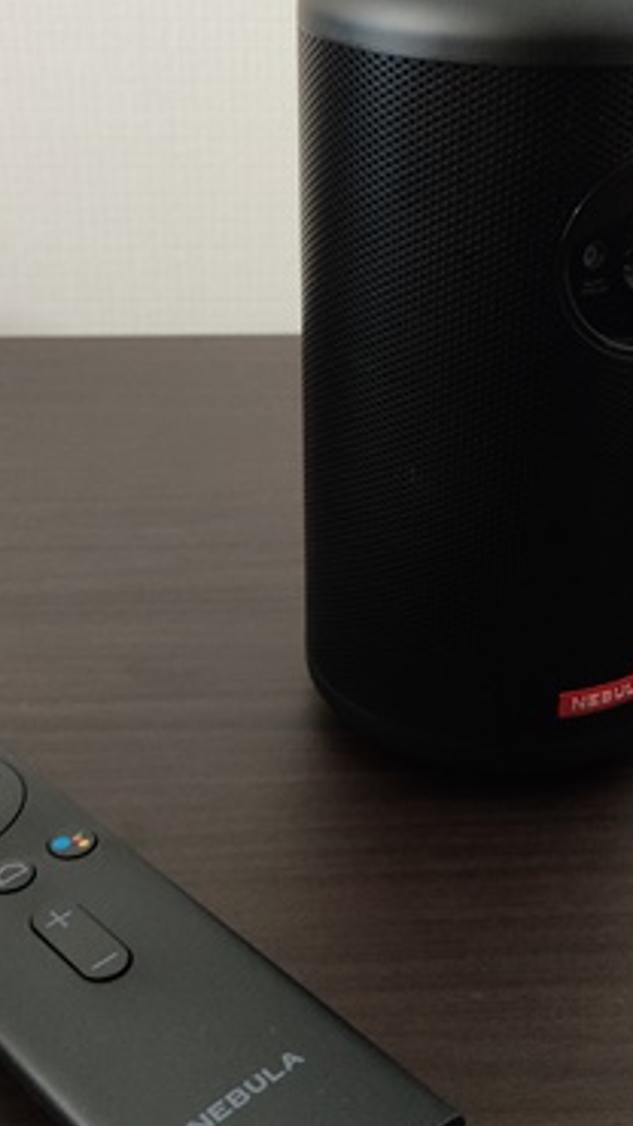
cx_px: 332
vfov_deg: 42.1
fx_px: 1463
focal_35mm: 49
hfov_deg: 24.4
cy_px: 581
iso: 1588
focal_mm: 4.74
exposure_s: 1/20
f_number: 1.79
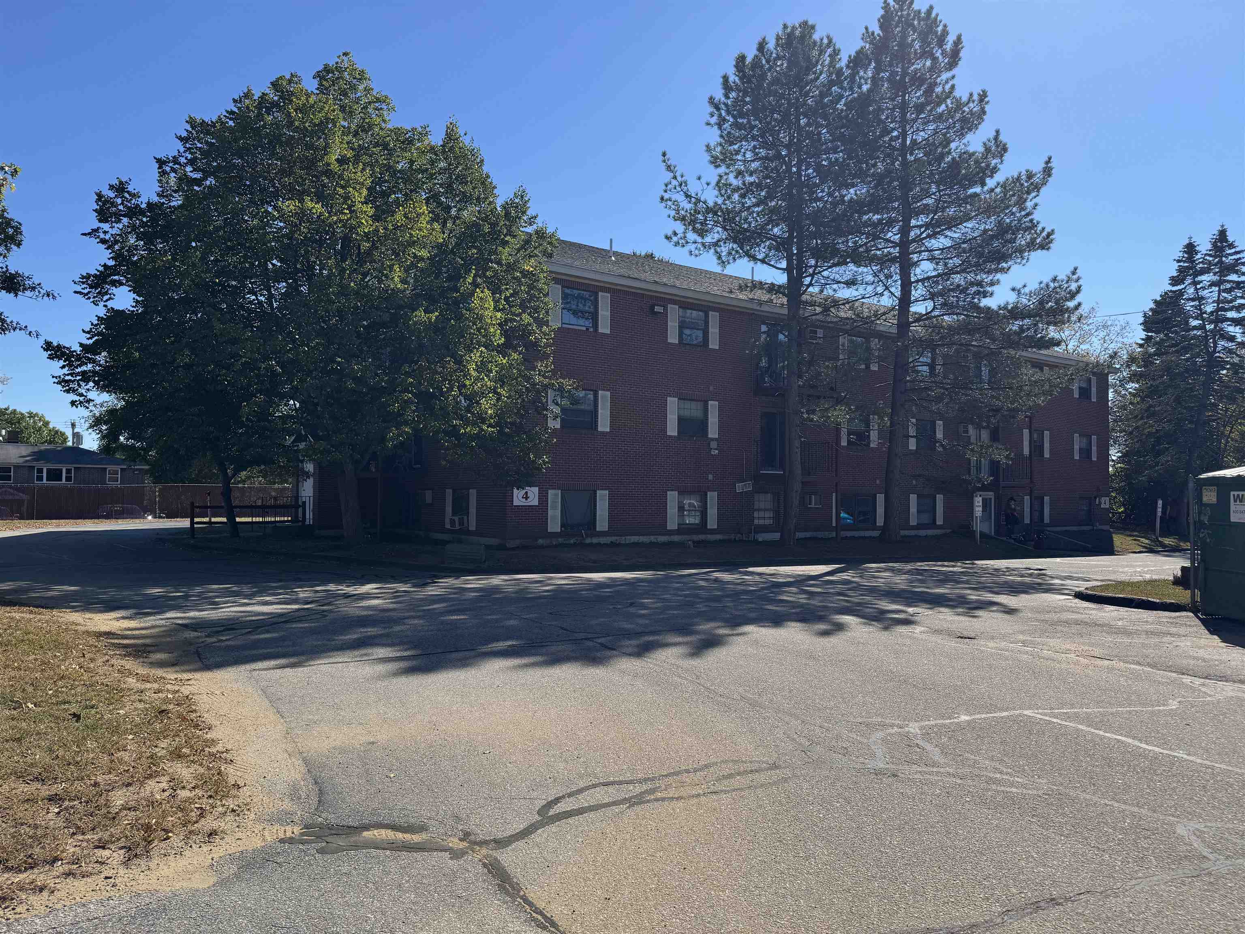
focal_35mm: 24
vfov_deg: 56.8
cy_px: 467
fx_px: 863
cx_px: 622
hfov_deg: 71.6
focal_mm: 6.76
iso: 80
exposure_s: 1/4049
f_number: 1.78
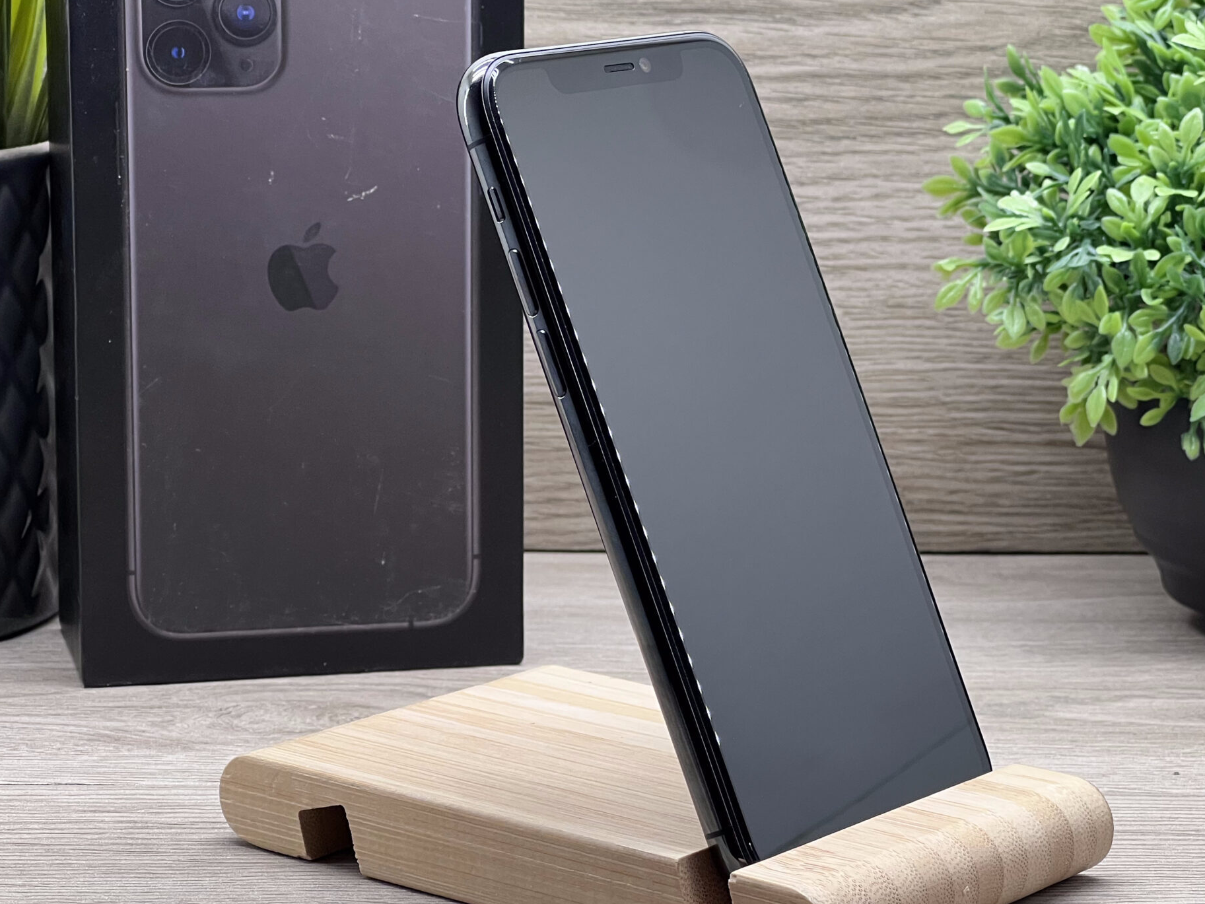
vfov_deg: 13.7
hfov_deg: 18.2
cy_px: 426
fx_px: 3760
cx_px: 706
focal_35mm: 108
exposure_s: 1/100
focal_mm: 9
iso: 125
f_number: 2.8
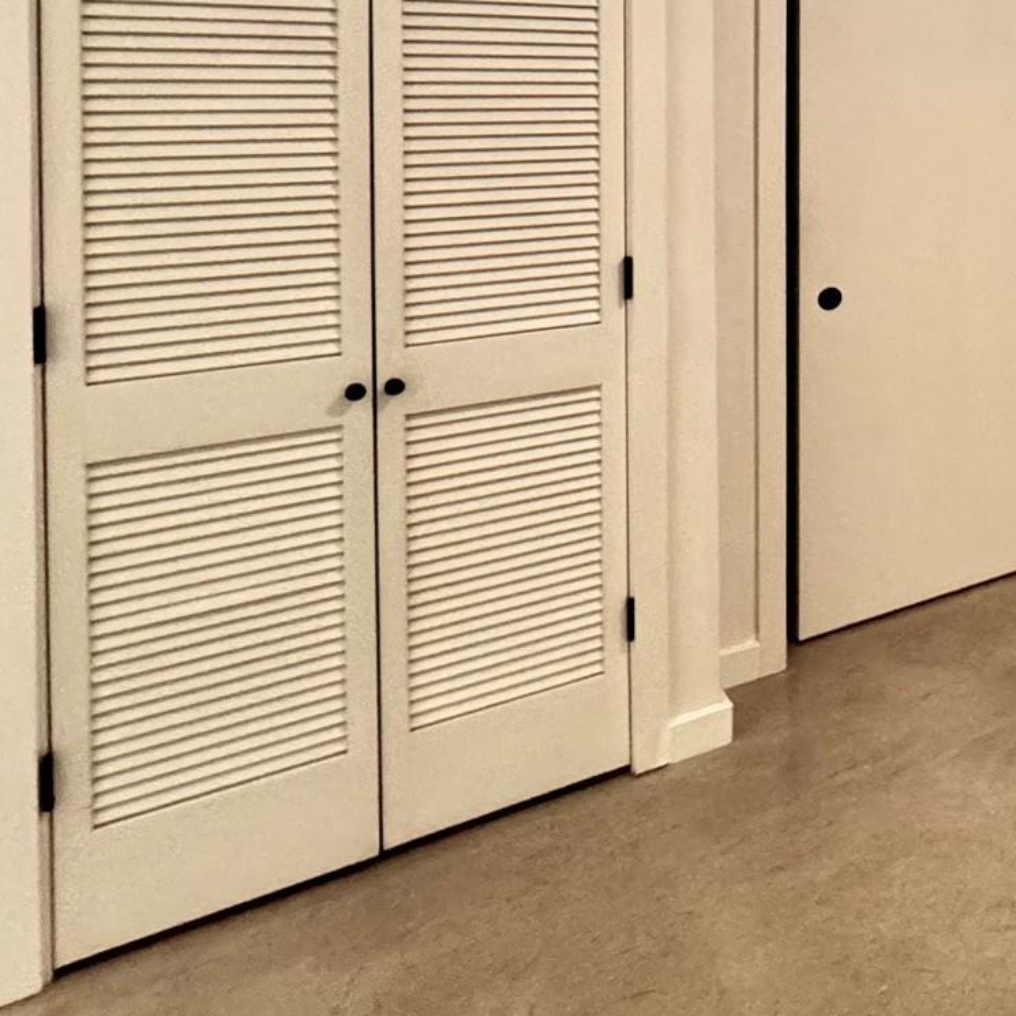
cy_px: 102
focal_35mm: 34
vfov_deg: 44.2
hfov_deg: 32.9
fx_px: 1129
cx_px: 1376
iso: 800
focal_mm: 2.22
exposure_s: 1/60
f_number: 2.2
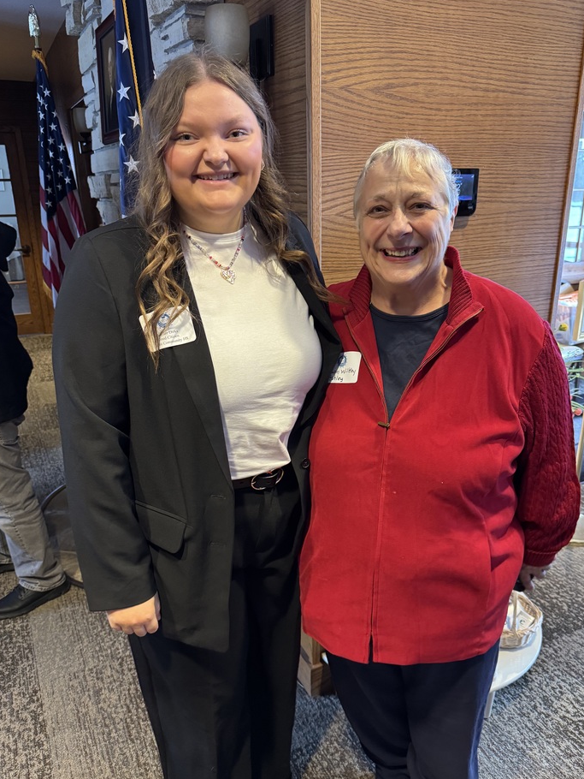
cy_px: 417
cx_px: 303
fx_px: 607
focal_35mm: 27
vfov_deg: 65.2
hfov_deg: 51.4
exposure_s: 1/60
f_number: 1.78
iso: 400
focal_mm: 6.76
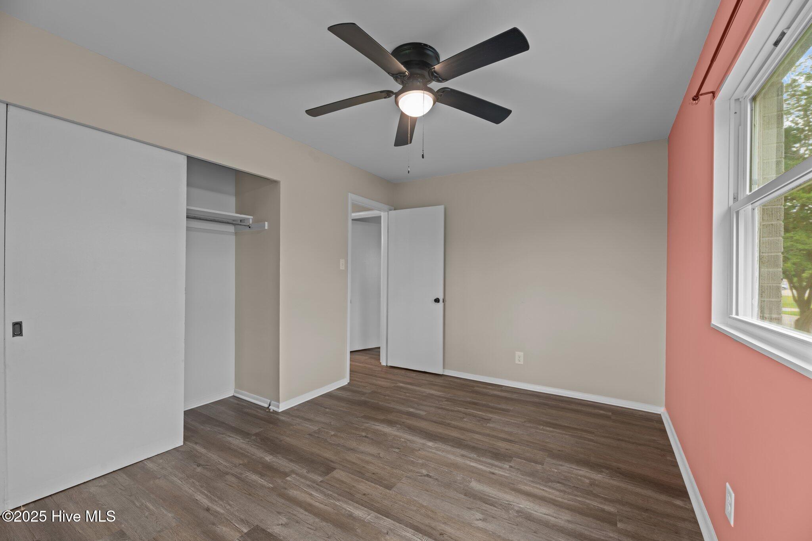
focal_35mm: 14
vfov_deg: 81.2
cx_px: 406
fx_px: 316
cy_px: 270
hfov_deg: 104.3
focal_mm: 14
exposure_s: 3
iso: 100
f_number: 9
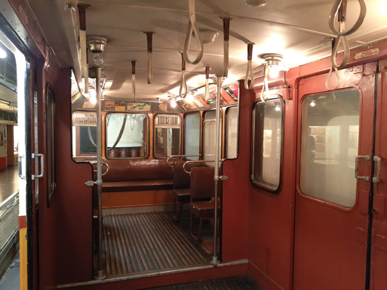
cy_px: 145
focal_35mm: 31
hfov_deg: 58.3
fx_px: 347
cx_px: 194
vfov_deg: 45.5
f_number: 2.2
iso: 500
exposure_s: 1/17
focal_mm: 4.73
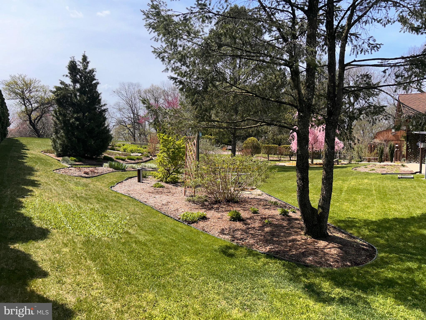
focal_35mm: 26
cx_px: 213
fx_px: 320
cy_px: 160
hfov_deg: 67.3
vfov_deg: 53.1
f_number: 1.5
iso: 32
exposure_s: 1/6211
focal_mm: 5.7
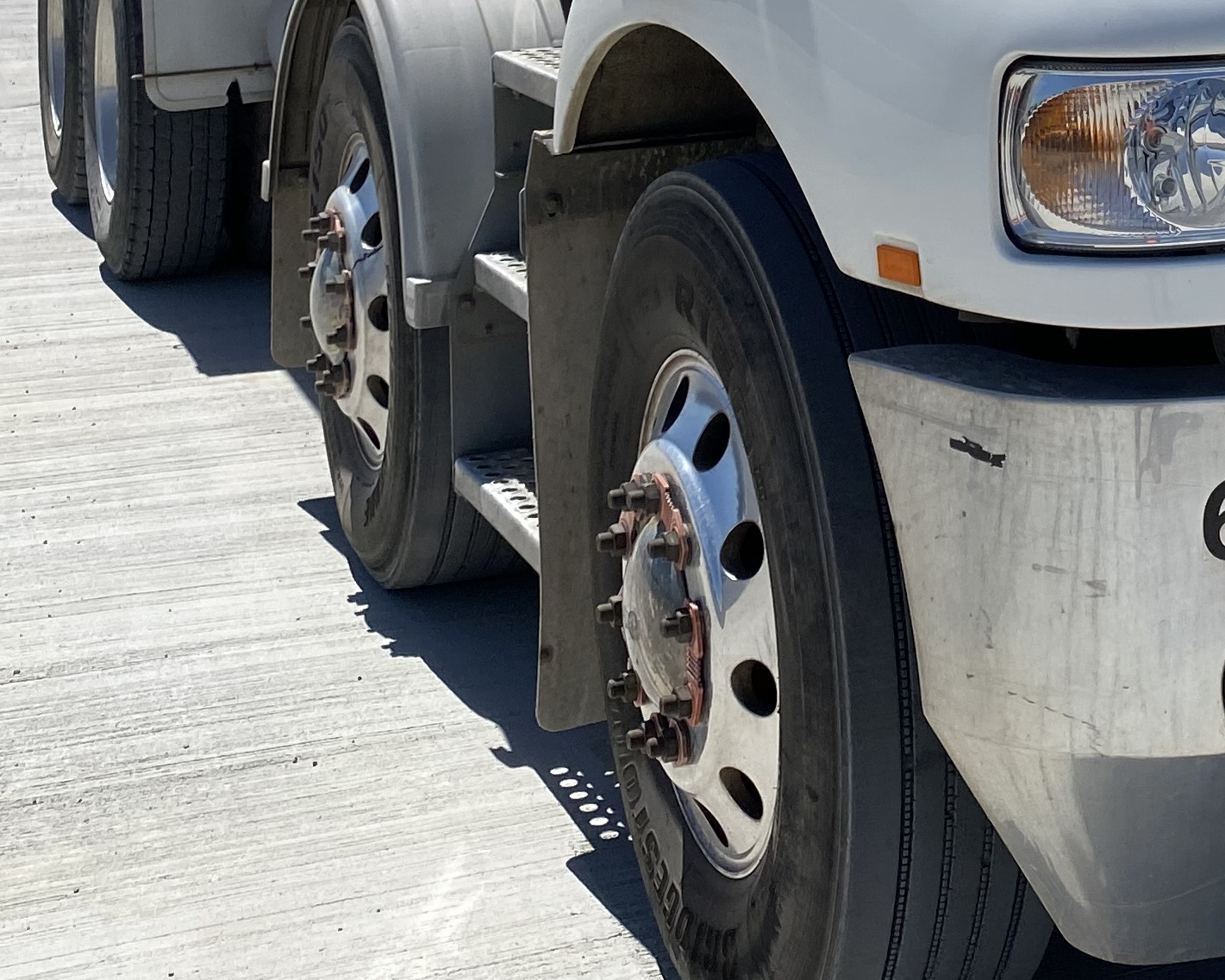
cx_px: 1265
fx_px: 2611
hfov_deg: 25.0
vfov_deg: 19.8
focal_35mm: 72
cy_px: -243
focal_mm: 4.25
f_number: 1.8
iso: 32
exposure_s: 1/5025
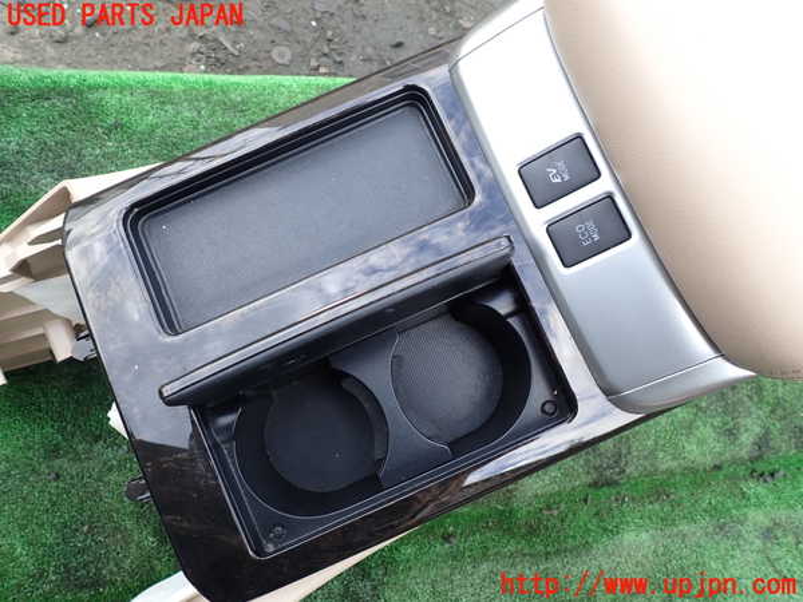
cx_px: 402
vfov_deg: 54.9
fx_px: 580
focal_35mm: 25
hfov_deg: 69.4
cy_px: 301
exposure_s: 1/100
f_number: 2.8
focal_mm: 4.5
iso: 100
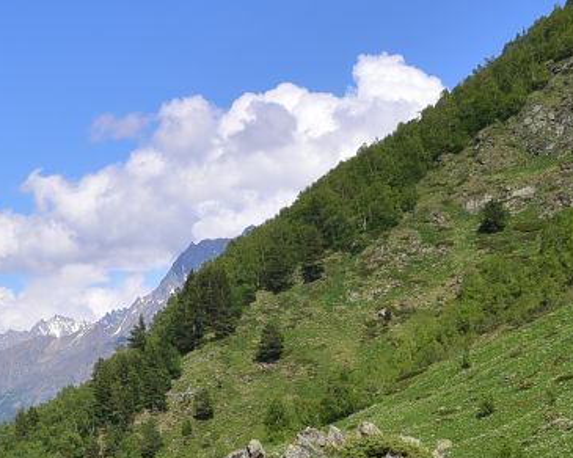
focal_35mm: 167
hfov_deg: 11.3
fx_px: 2832
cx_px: -170
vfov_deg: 9.2
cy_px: 515
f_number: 10
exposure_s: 1/160
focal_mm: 50
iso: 100
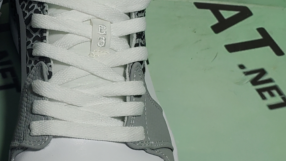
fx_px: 614
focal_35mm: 81
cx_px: 30
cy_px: 82
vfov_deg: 14.9
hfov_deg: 25.4
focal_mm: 4.3
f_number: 2.4
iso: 50
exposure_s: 1/430
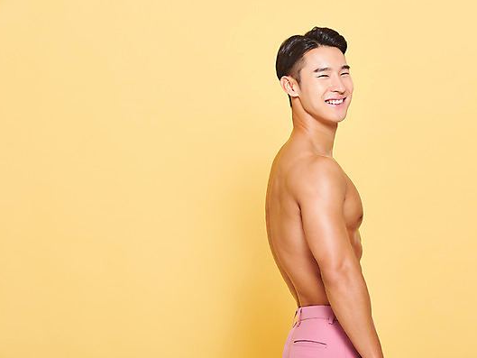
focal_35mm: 158
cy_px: 179
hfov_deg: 12.5
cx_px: 248
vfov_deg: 9.4
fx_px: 2178
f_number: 11
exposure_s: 1/125
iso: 100
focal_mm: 145
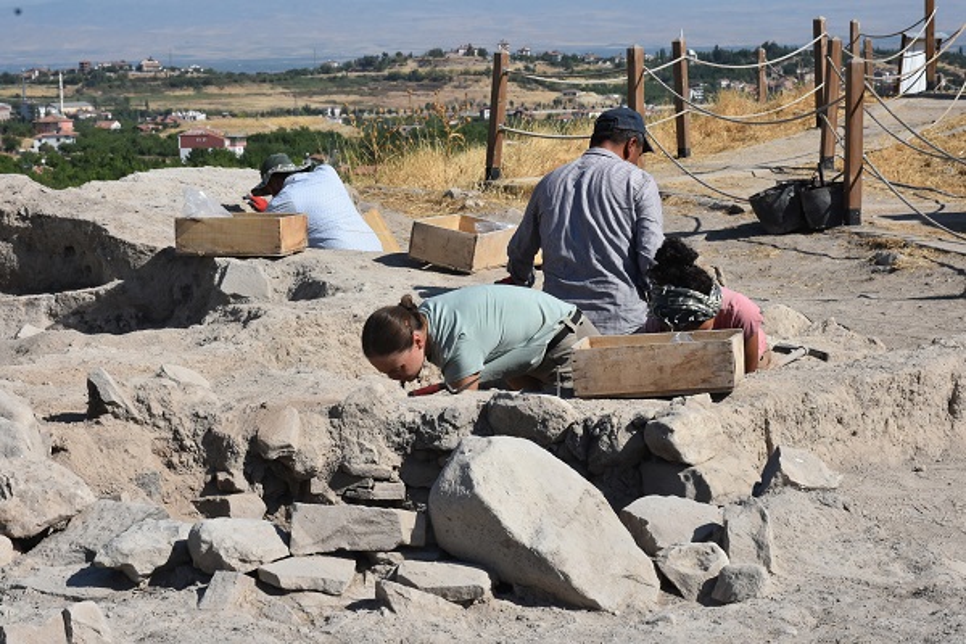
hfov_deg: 21.9
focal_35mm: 93
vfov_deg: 14.7
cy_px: 322
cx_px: 483
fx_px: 2495
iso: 640
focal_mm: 62
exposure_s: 1/800
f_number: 14
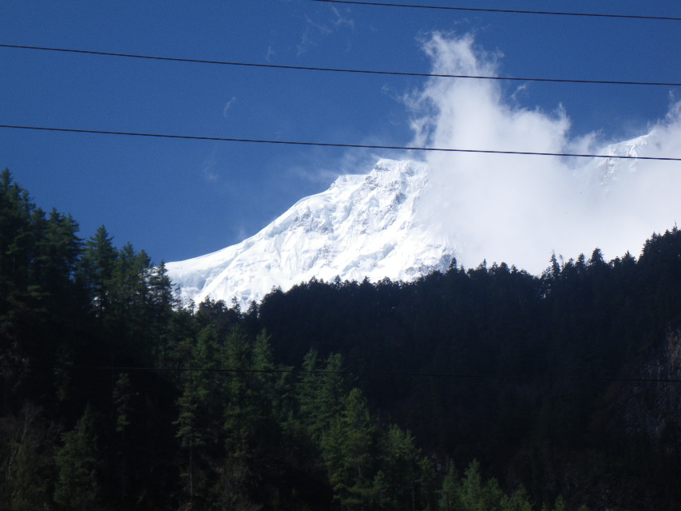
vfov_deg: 15.7
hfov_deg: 20.9
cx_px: 340
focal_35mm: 94
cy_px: 256
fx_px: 1850
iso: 50
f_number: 6
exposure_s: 1/320
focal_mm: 16.7
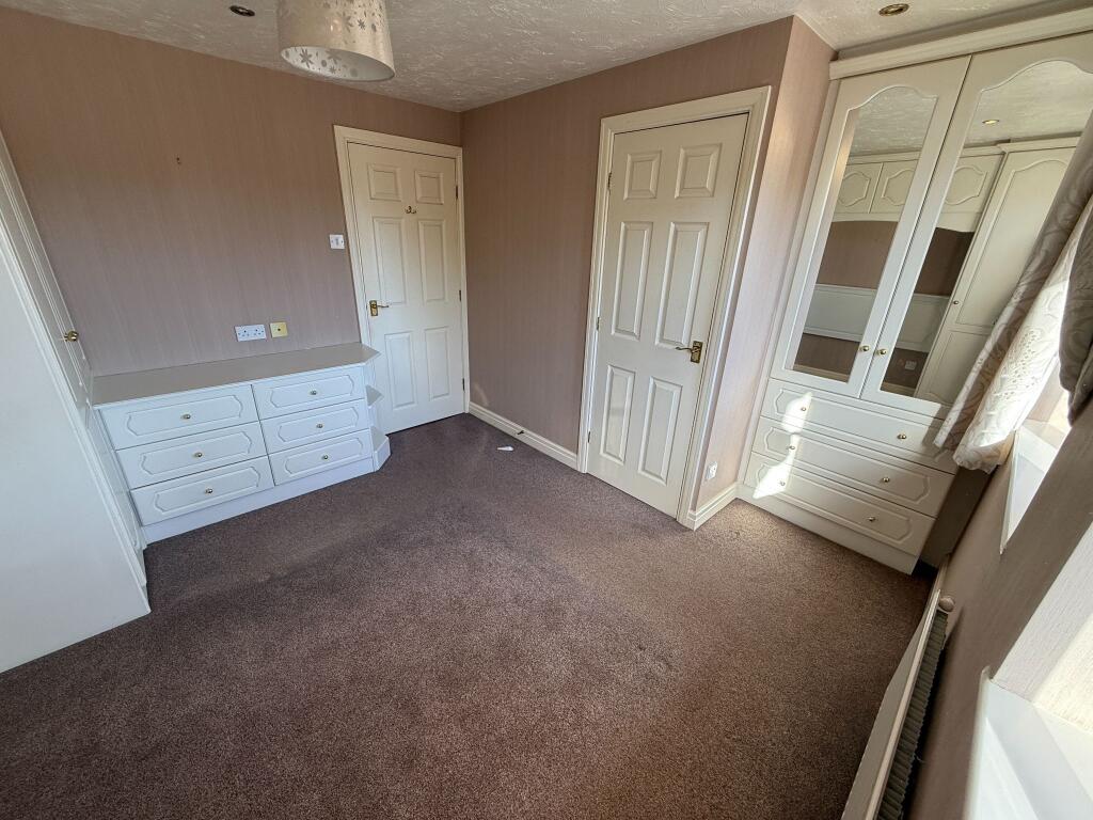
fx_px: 442
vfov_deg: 85.7
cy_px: 410
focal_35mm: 14
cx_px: 546
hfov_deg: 102.1
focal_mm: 2.22
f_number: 2.2
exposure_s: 1/100
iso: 64
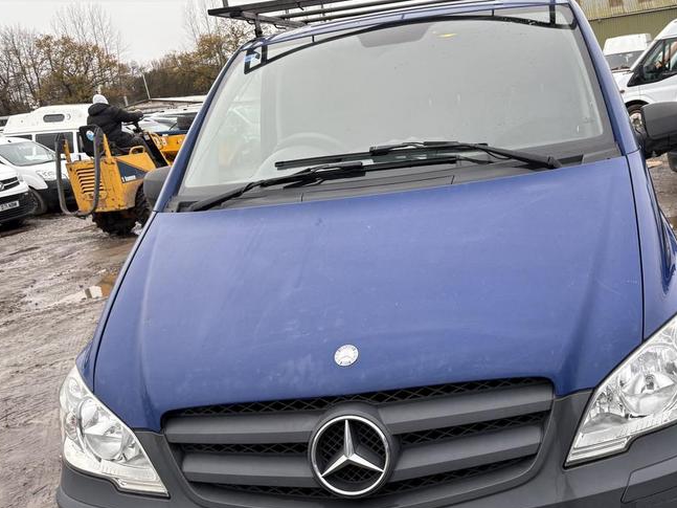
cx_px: 461
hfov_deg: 50.3
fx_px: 704
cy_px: 285
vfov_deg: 39.6
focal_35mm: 36
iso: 50
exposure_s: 1/122
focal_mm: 5.96
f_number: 1.6
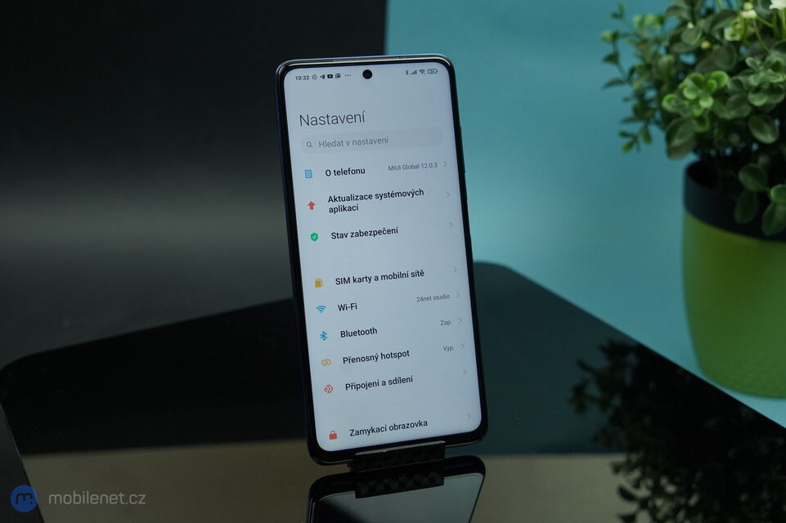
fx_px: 873
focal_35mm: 40
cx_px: 393
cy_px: 262
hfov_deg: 48.5
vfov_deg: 33.4
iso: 1600
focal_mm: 40
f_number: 5.6
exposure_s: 1/500
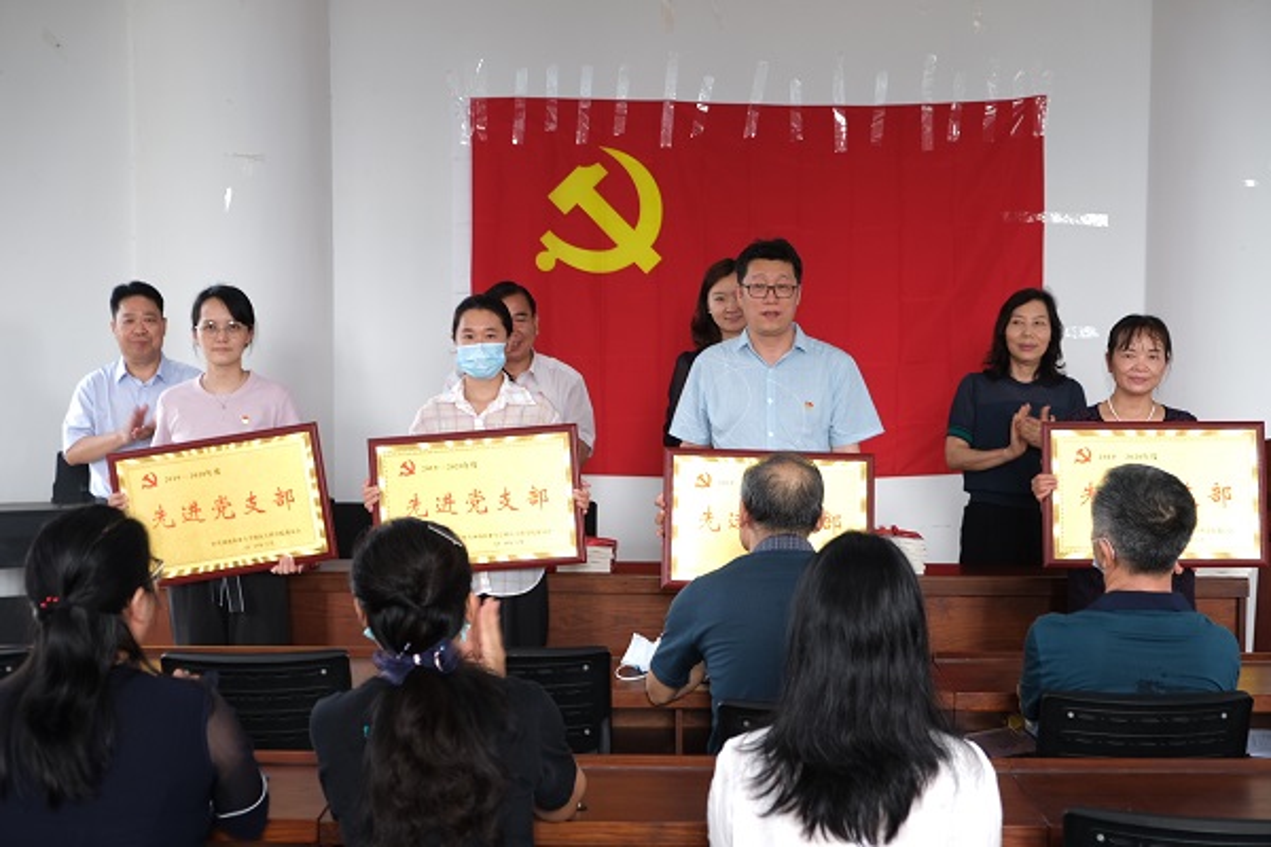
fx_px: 1800
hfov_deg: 38.9
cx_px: 636
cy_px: 424
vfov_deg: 26.5
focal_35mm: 51
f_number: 3.6
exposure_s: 1/17
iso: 80
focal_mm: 34.3
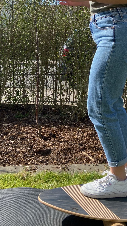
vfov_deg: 41.6
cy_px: 56
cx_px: 86
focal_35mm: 48
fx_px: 287
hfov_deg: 24.8
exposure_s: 1/2066
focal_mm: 4.25
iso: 32
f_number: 1.8
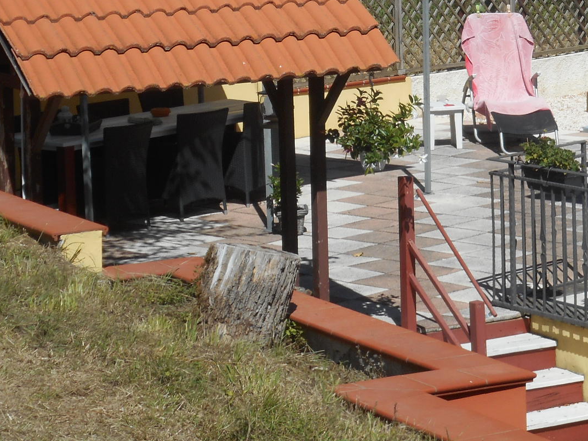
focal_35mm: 163
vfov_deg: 9.0
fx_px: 2769
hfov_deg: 12.0
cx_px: 514
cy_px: -22
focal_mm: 13.8
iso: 80
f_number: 5.5
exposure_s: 1/500
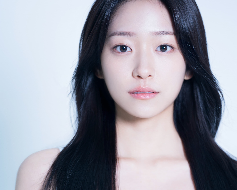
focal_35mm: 244
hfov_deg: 7.9
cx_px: 118
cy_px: 160
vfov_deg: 6.3
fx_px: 1712
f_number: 2.8
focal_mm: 173
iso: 160
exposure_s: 1/125
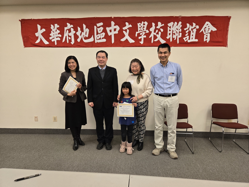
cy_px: 94
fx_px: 165
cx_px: 124
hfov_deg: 73.9
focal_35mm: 23
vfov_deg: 58.9
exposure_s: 1/120
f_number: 1.8
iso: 200
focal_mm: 5.4
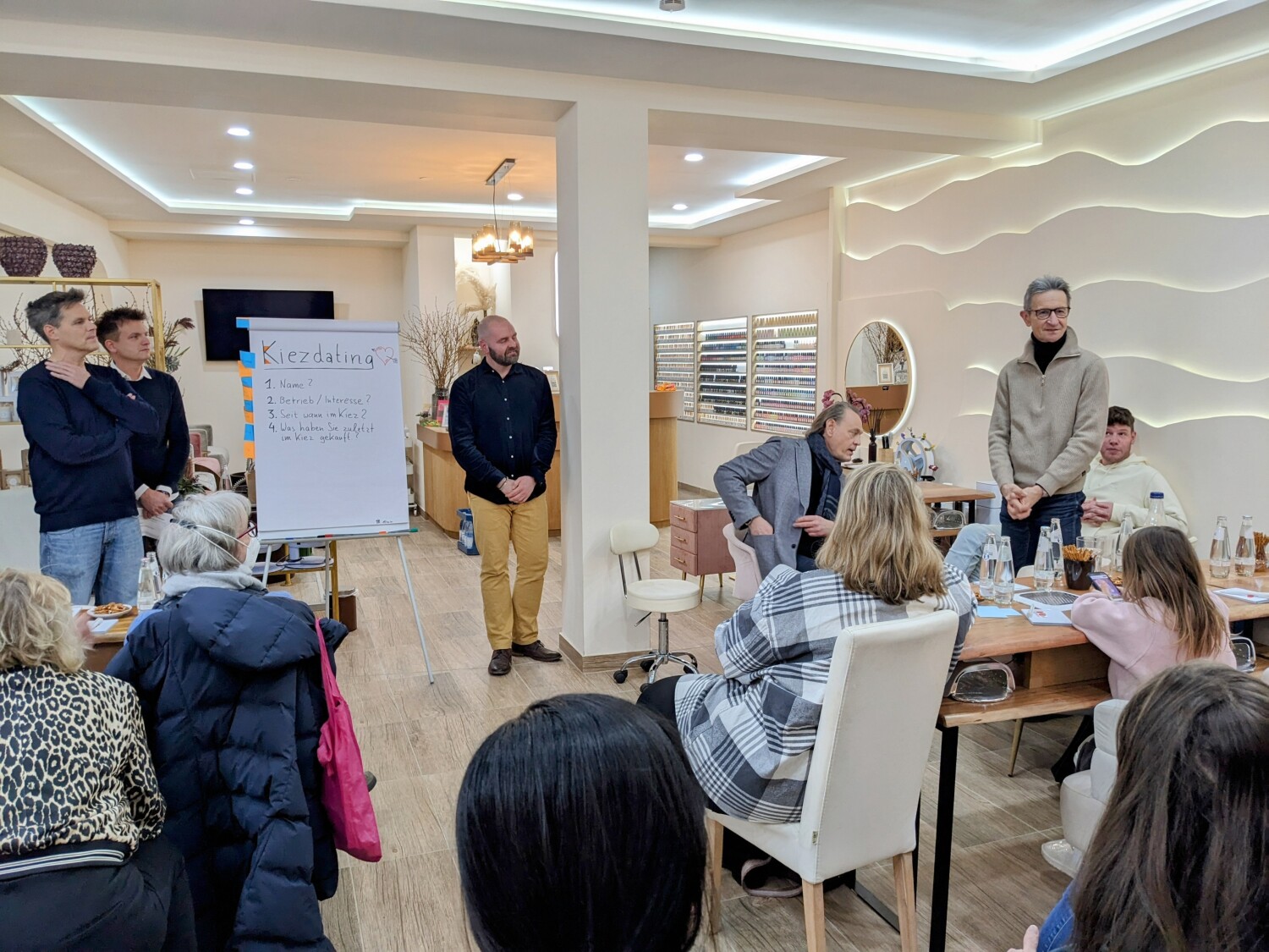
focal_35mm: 27
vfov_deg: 51.4
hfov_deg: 65.3
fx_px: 990
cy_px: 476
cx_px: 634
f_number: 1.73
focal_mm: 4.38
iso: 69
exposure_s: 1/49.9
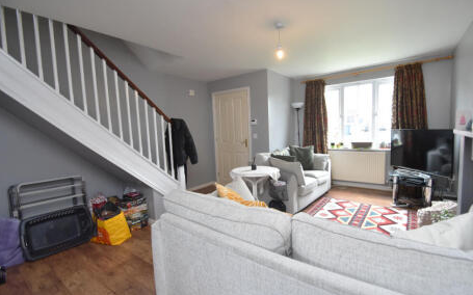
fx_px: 206
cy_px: 146
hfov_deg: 97.8
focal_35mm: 16
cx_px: 246
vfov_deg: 71.2
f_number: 3.5
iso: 800
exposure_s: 1/160
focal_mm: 10
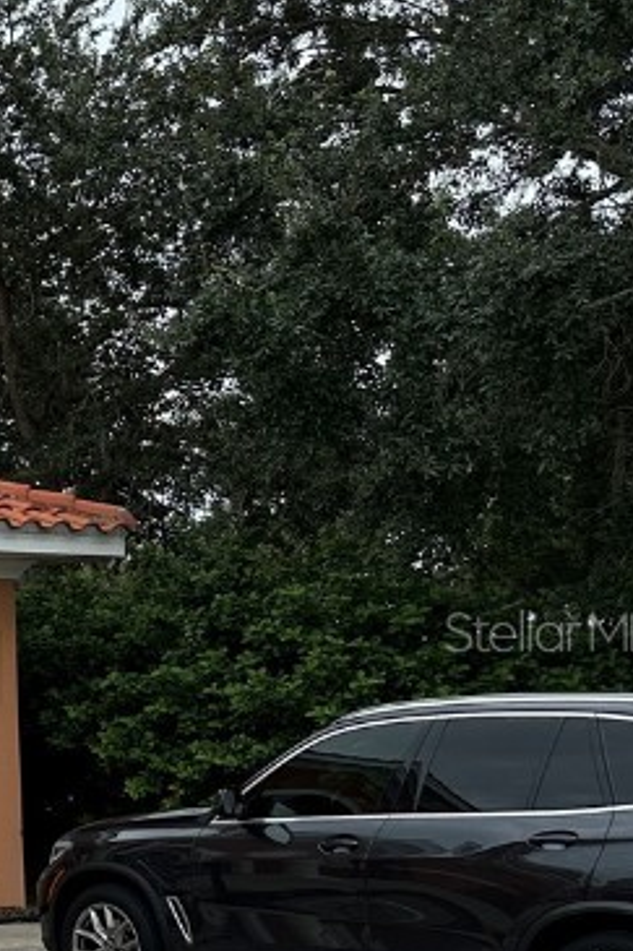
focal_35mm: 70
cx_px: -643
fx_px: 1848
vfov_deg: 28.7
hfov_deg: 15.4
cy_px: 631
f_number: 1.78
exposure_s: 1/2591
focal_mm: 6.86
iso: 80
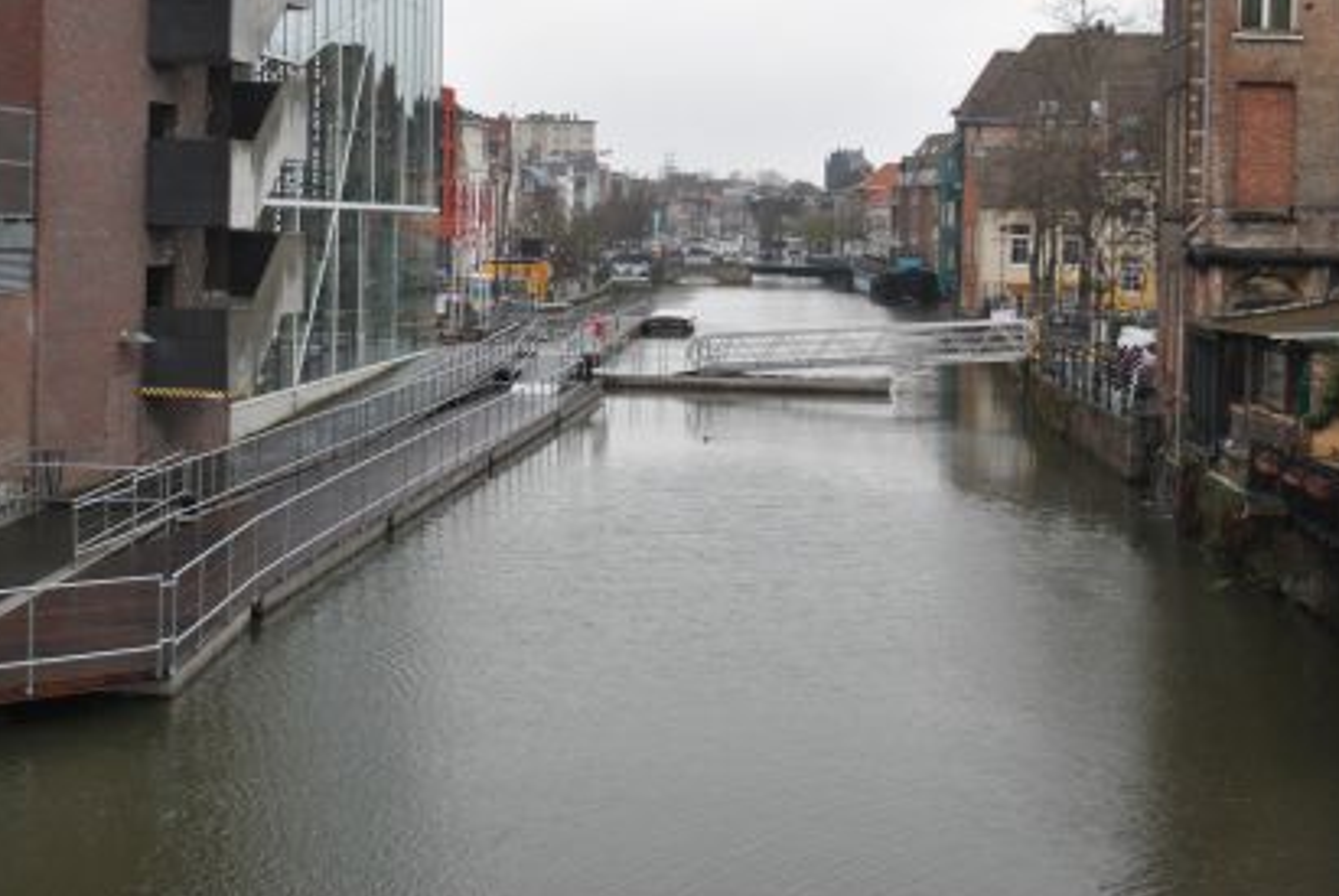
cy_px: 225
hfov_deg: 35.6
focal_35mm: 56
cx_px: 599
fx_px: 2085
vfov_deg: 24.0
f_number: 4
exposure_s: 1/125
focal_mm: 24
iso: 180
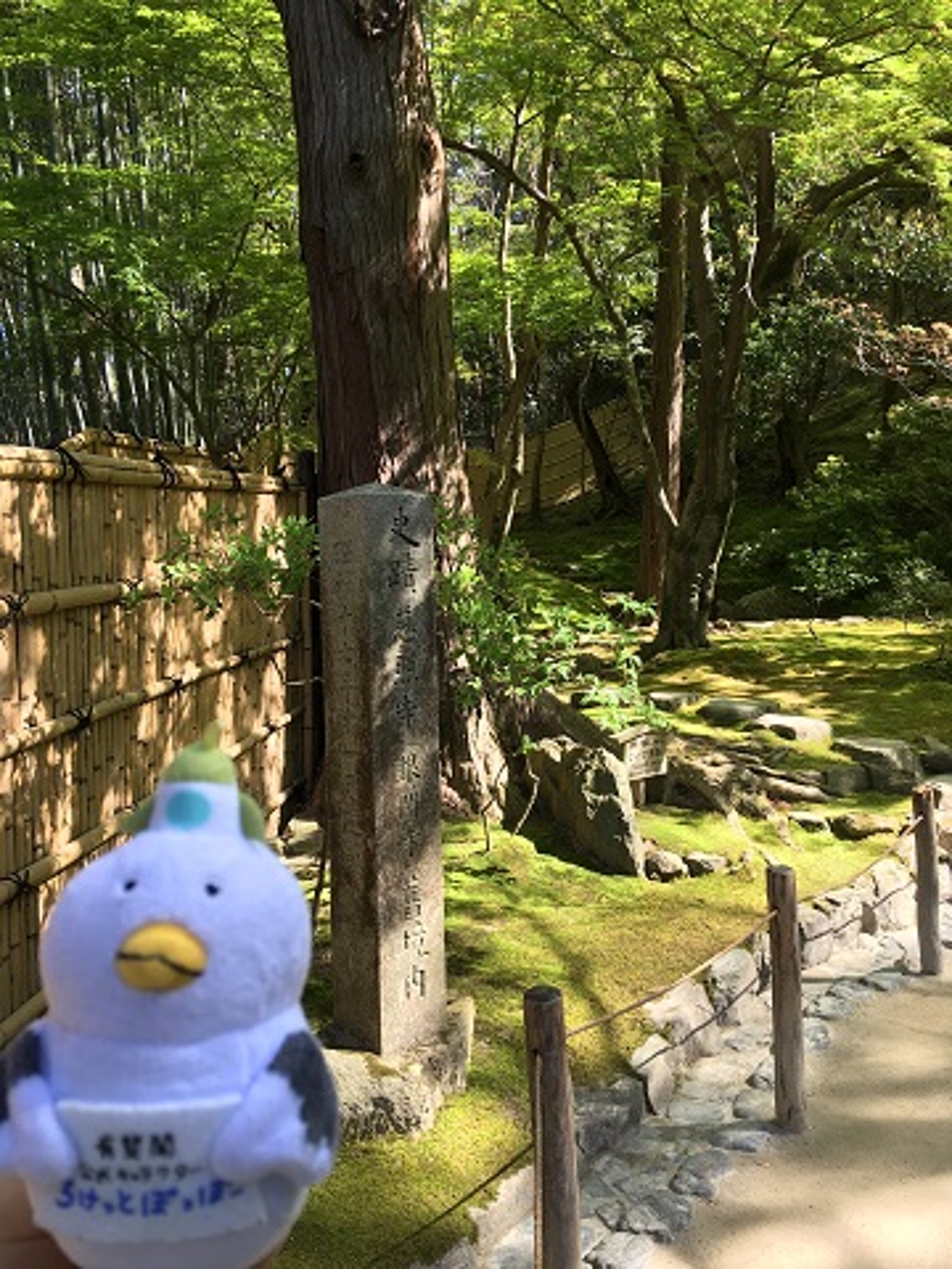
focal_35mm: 29
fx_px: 1063
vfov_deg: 61.7
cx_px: 476
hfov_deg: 48.2
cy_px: 634
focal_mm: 4.15
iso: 25
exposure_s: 1/120
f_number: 2.2
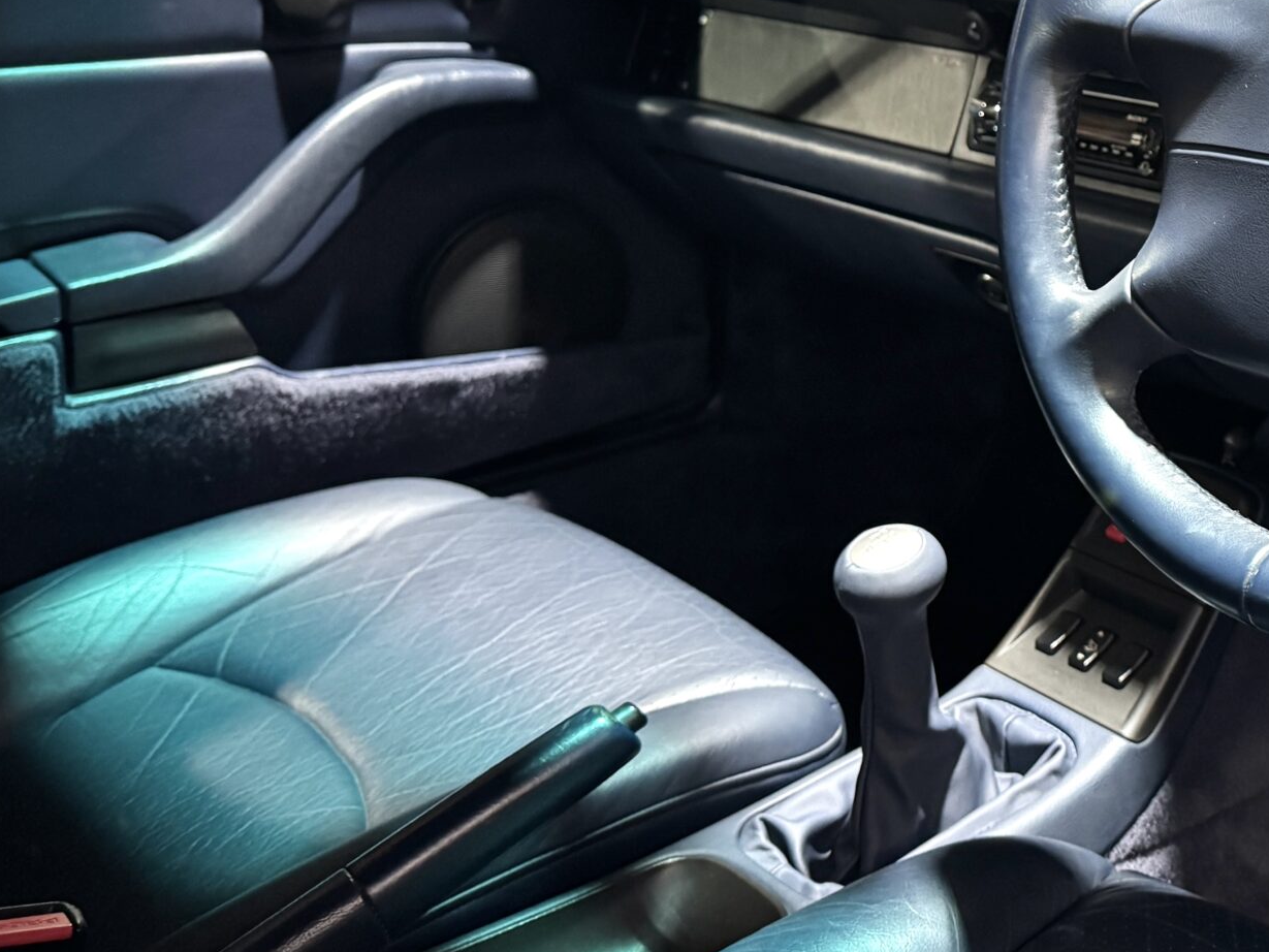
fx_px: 1833
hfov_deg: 35.1
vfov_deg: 28.1
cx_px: 1233
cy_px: 101
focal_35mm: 50
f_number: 1.78
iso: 1000
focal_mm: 6.76
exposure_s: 1/25
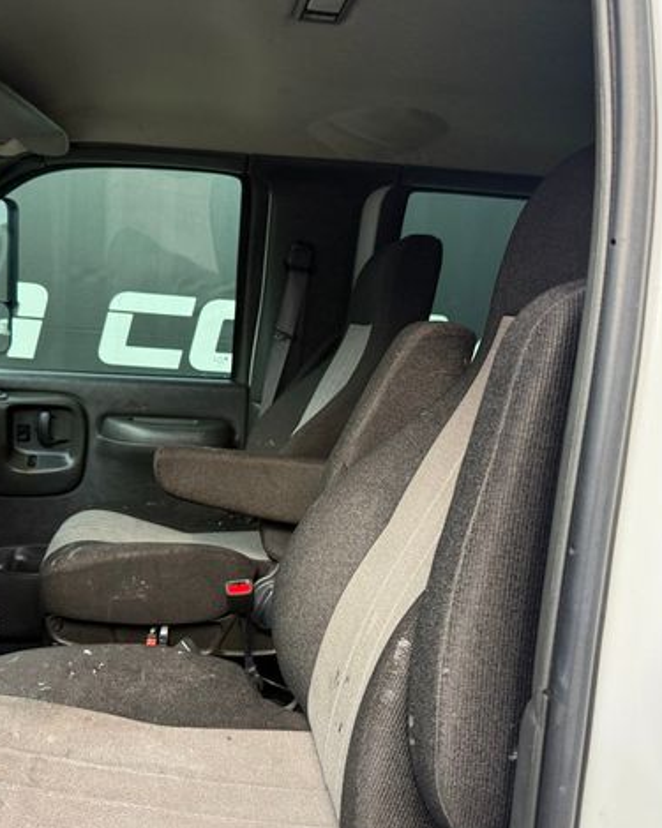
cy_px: 420
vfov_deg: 55.7
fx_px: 784
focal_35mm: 32
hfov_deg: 45.7
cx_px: 291
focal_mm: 6.76
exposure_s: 1/722
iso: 100
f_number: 1.78
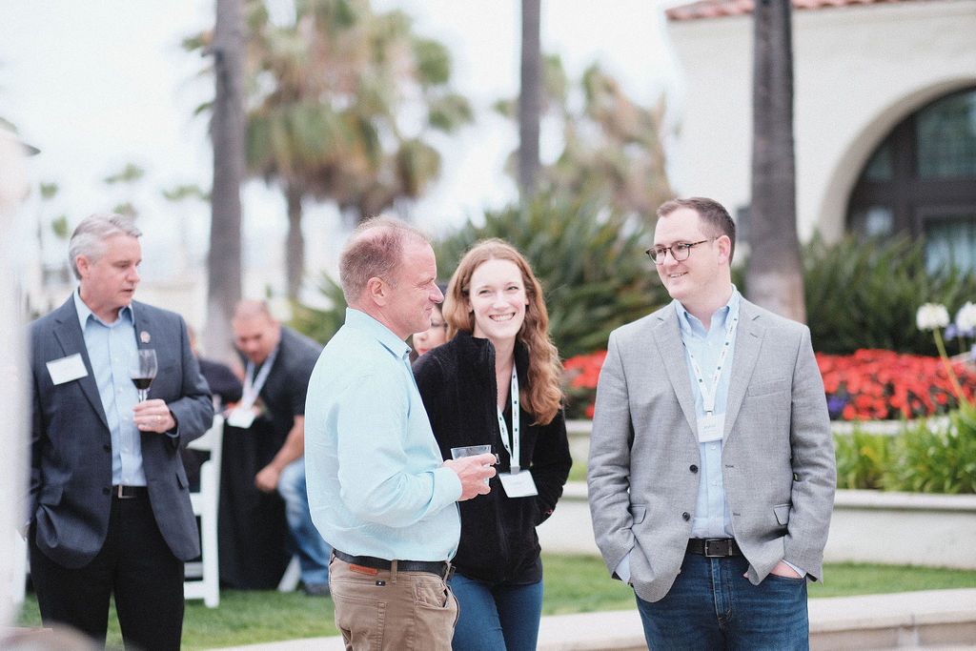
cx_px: 488
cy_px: 326
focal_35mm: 84
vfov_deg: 16.3
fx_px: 2277
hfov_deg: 24.2
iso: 400
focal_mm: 56
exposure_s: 1/640
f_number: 1.2
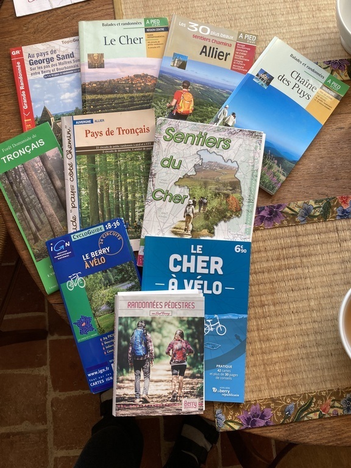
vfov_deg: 63.4
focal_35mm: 28
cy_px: 234
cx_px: 176
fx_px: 379
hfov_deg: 49.7
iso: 40
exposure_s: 1/121
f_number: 1.8
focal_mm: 3.99
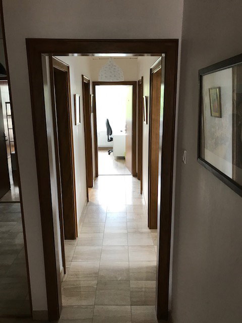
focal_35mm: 28
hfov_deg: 49.7
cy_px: 162
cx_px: 121
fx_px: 261
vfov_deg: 63.4
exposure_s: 1/20
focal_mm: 3.99
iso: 32
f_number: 1.8
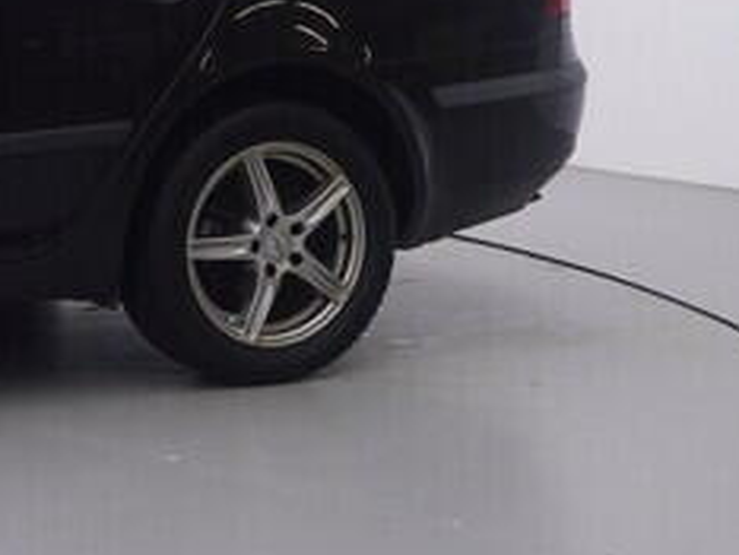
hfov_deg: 18.5
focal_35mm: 95
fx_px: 2032
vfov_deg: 15.4
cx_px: -333
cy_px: 76
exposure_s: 1/80
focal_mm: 15
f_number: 5
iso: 200
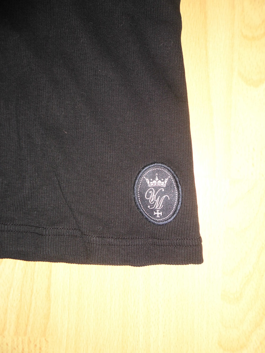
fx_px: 265
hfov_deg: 53.1
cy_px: 176
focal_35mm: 26
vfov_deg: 67.3
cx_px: 132
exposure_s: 1/60
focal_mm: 4.6
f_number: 3.2
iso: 100
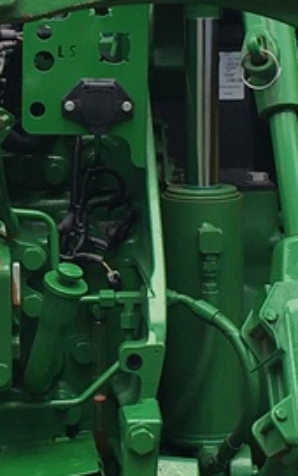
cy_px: 123
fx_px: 2255
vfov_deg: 12.0
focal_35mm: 174
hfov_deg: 7.5
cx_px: -114
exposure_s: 1/686
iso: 25
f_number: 2.2
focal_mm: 4.15
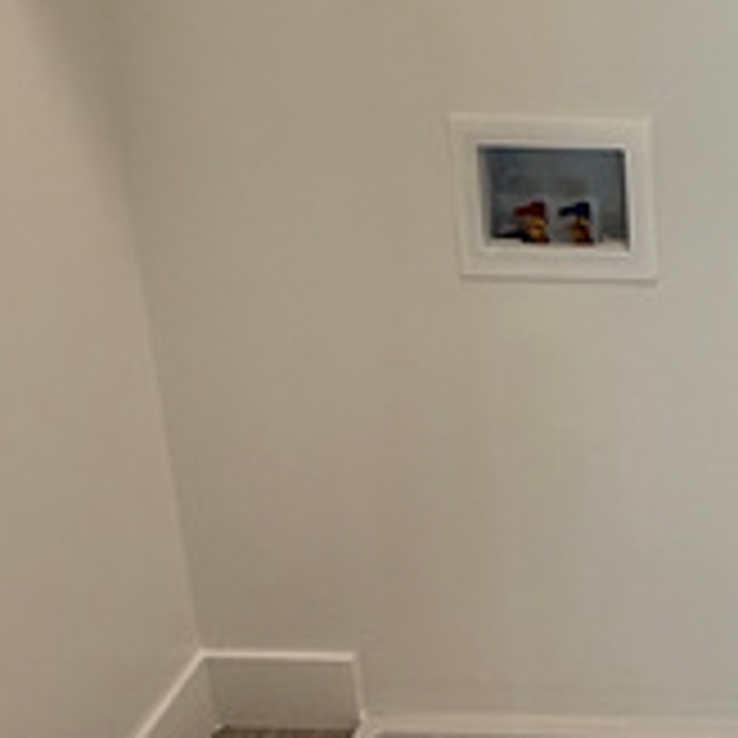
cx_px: 850
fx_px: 1399
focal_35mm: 58
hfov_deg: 26.7
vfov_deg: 28.7
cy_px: 122
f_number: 2.2
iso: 125
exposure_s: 1/120
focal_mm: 2.22
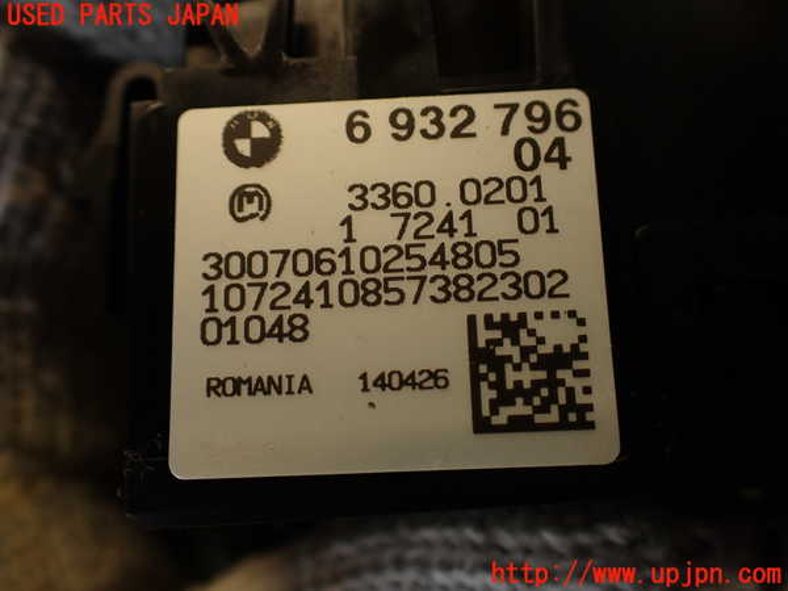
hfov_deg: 56.8
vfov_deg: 44.2
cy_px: 296
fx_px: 728
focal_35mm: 32
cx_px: 394
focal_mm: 5.79
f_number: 2.4
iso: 125
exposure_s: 1/60
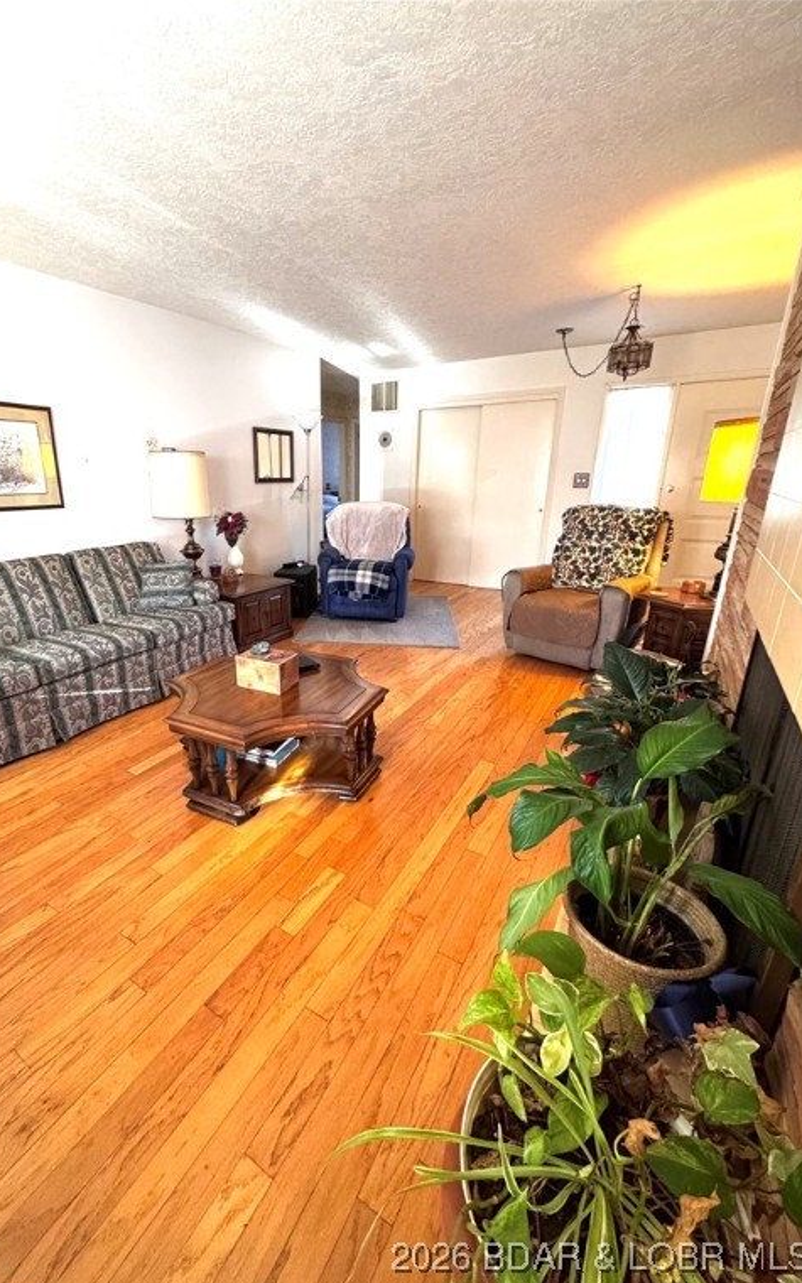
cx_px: 333
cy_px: 647
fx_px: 525
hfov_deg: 74.2
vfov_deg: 101.5
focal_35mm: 15
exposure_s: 1/60
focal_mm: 2.22
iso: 500
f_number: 2.2
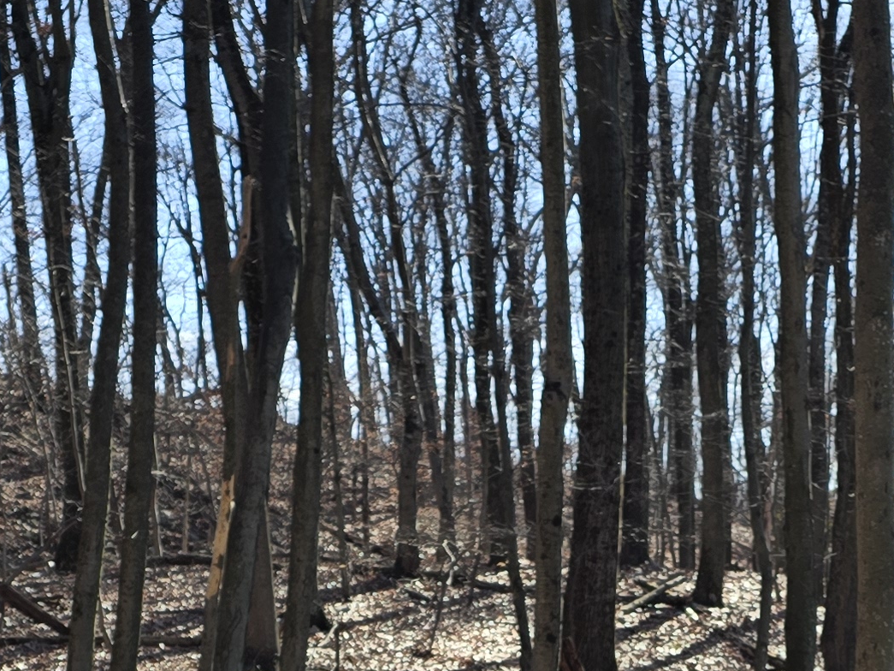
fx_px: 2273
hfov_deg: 22.2
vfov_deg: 15.7
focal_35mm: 88
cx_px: 601
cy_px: 933
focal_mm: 6.3
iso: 12
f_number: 1.7
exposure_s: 1/285
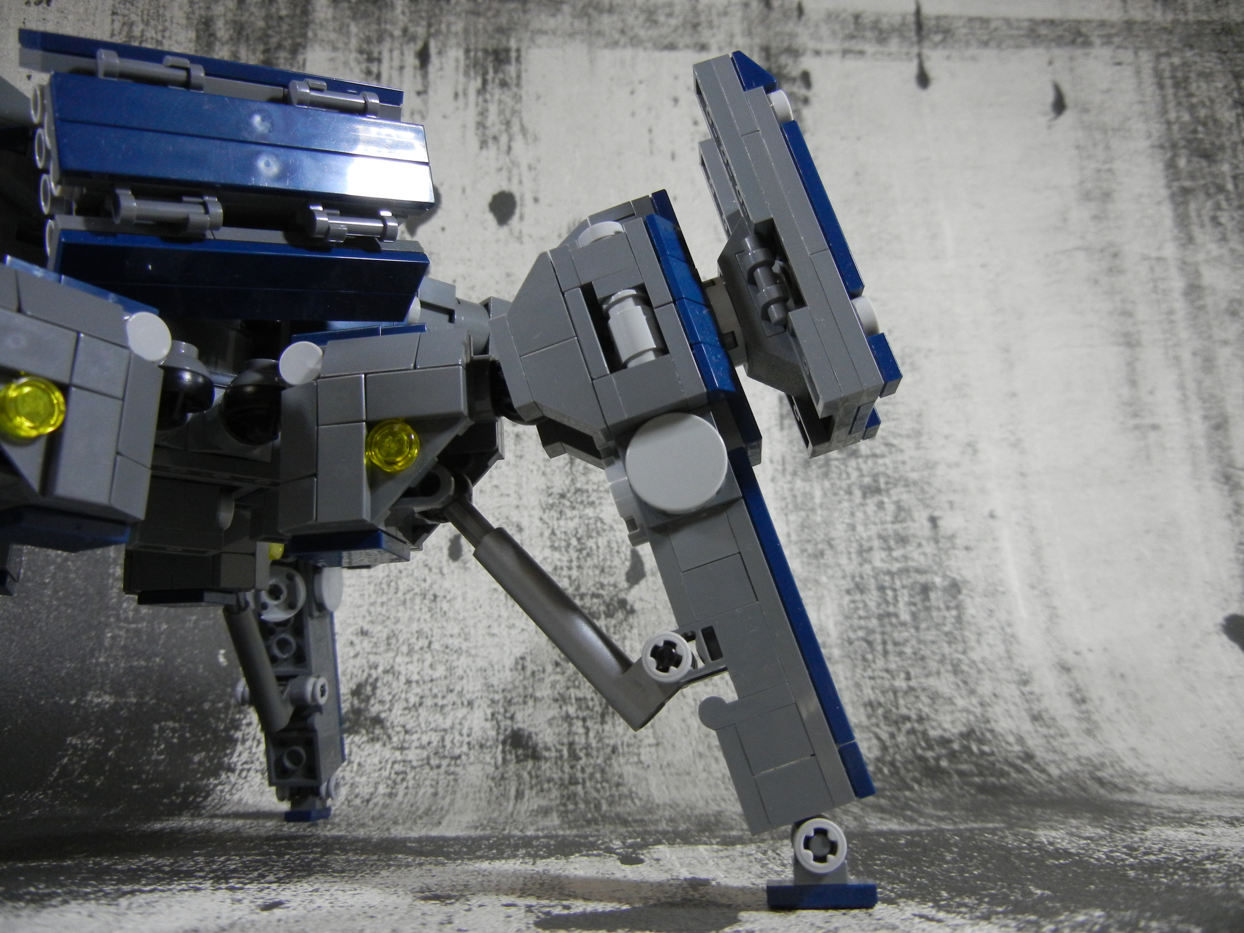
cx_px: 622
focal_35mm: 30
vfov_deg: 46.8
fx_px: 1078
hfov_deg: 60.0
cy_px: 466
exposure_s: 1/45.4
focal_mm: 5.4
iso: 400
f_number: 3.5
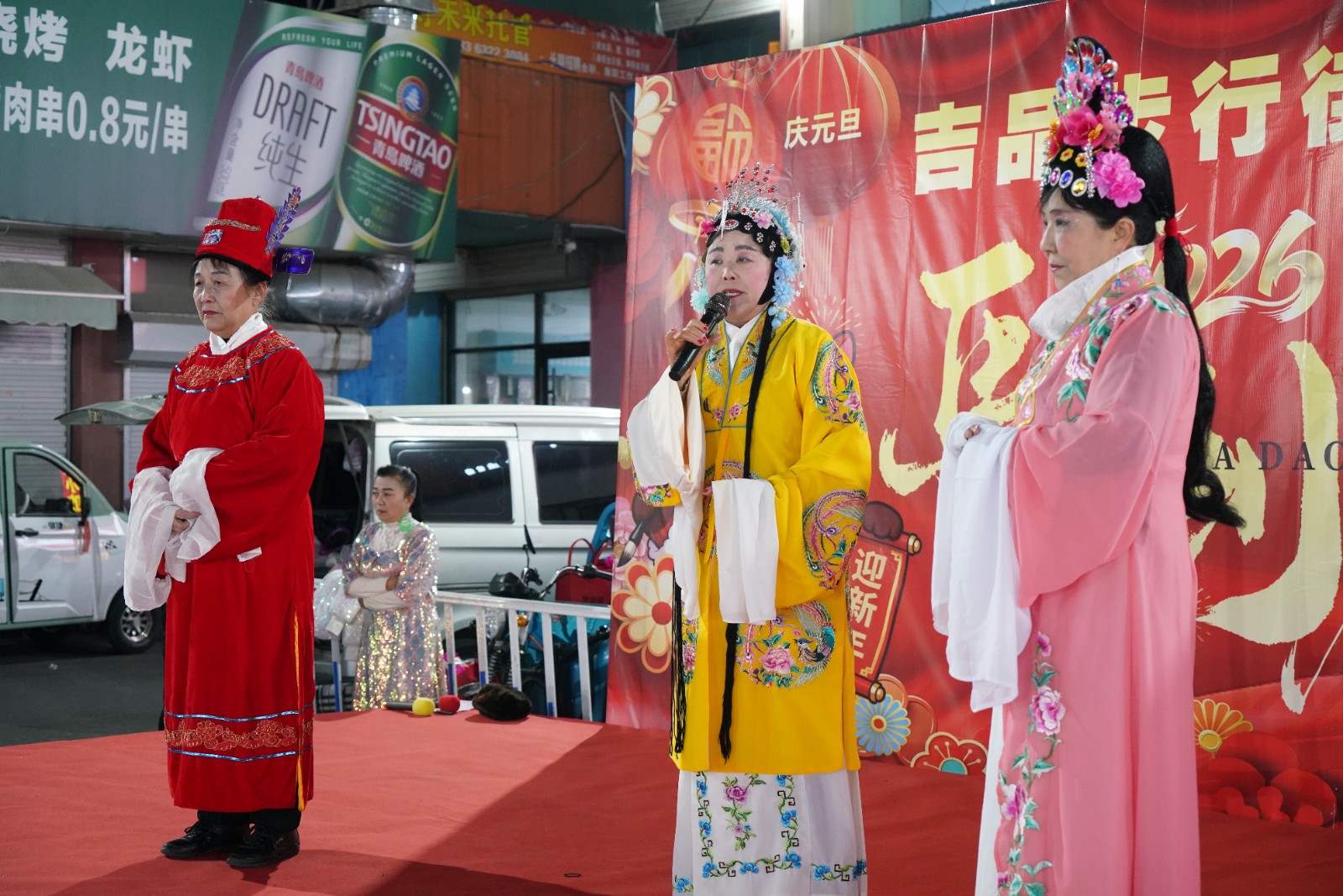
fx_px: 2015
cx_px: 672
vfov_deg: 25.1
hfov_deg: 36.9
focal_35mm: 54
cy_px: 448
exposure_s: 1/100
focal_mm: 54
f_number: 4.5
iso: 4000
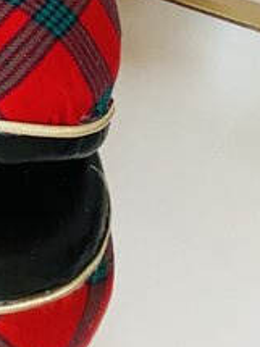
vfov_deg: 13.1
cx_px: -281
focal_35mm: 121
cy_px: -428
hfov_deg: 11.0
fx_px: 1213
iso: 100
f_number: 1.8
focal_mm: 4.25
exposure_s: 1/50
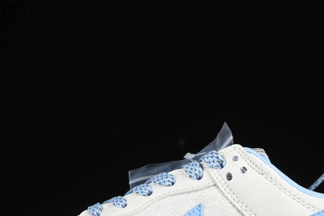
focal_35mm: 160
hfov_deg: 12.8
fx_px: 1440
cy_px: 173
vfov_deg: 8.6
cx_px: 171
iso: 160
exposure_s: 1/200
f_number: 6.3
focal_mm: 50
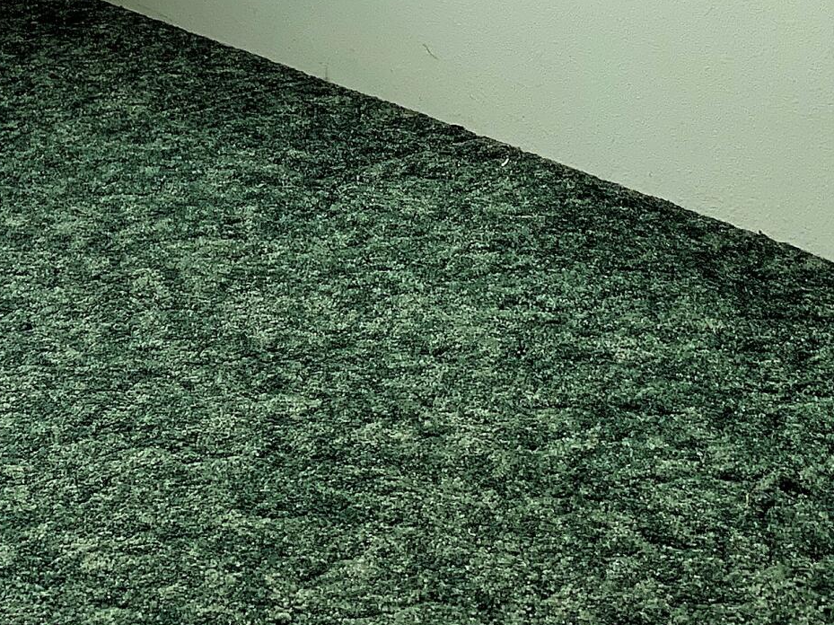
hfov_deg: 22.5
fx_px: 2023
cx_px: 27
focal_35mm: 84
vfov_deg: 15.9
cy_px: -364
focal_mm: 4.25
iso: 50
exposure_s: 1/60
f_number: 1.8
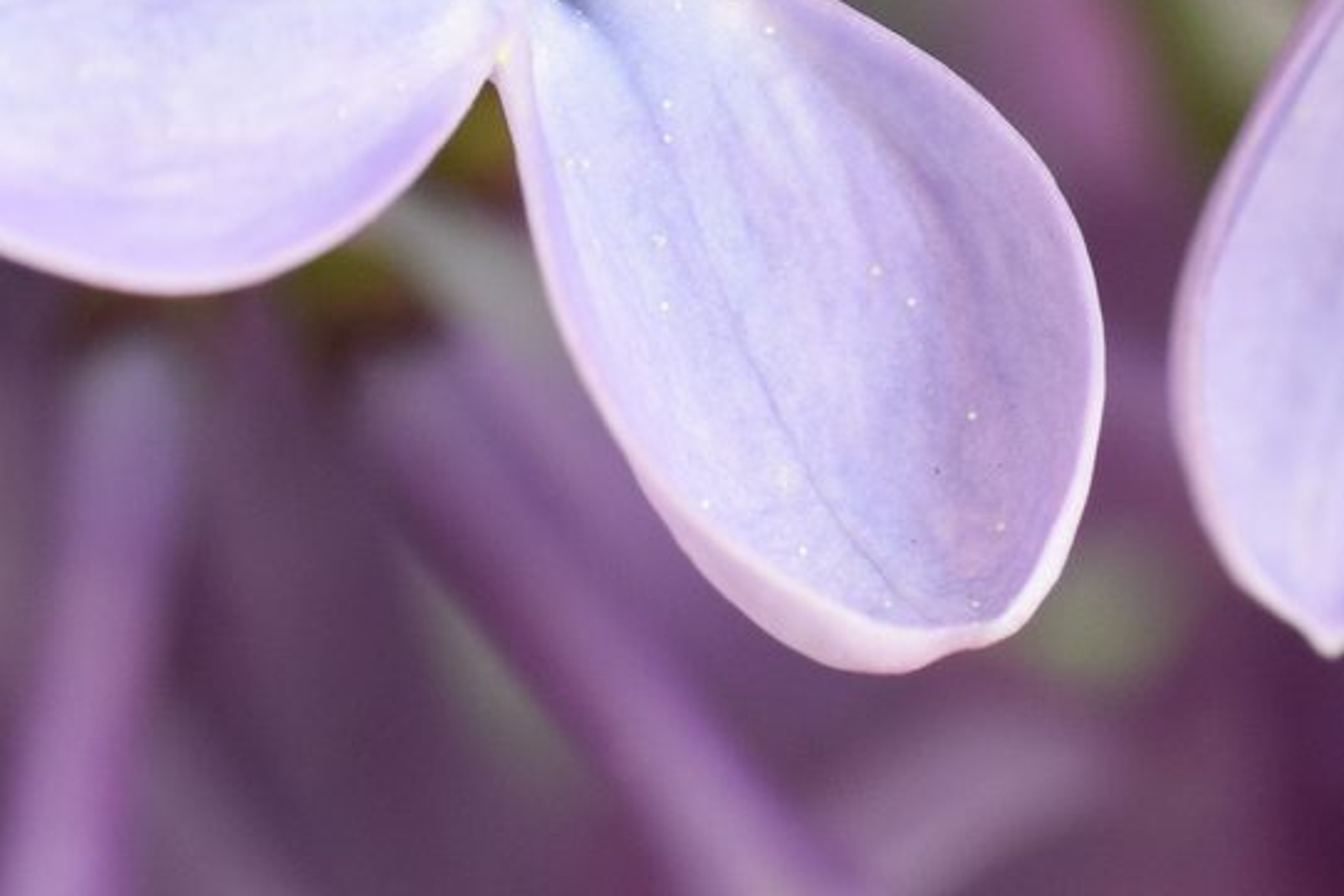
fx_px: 10938
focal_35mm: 293
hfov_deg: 7.0
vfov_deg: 4.7
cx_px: 897
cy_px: -205
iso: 400
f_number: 8
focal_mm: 50
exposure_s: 1/160
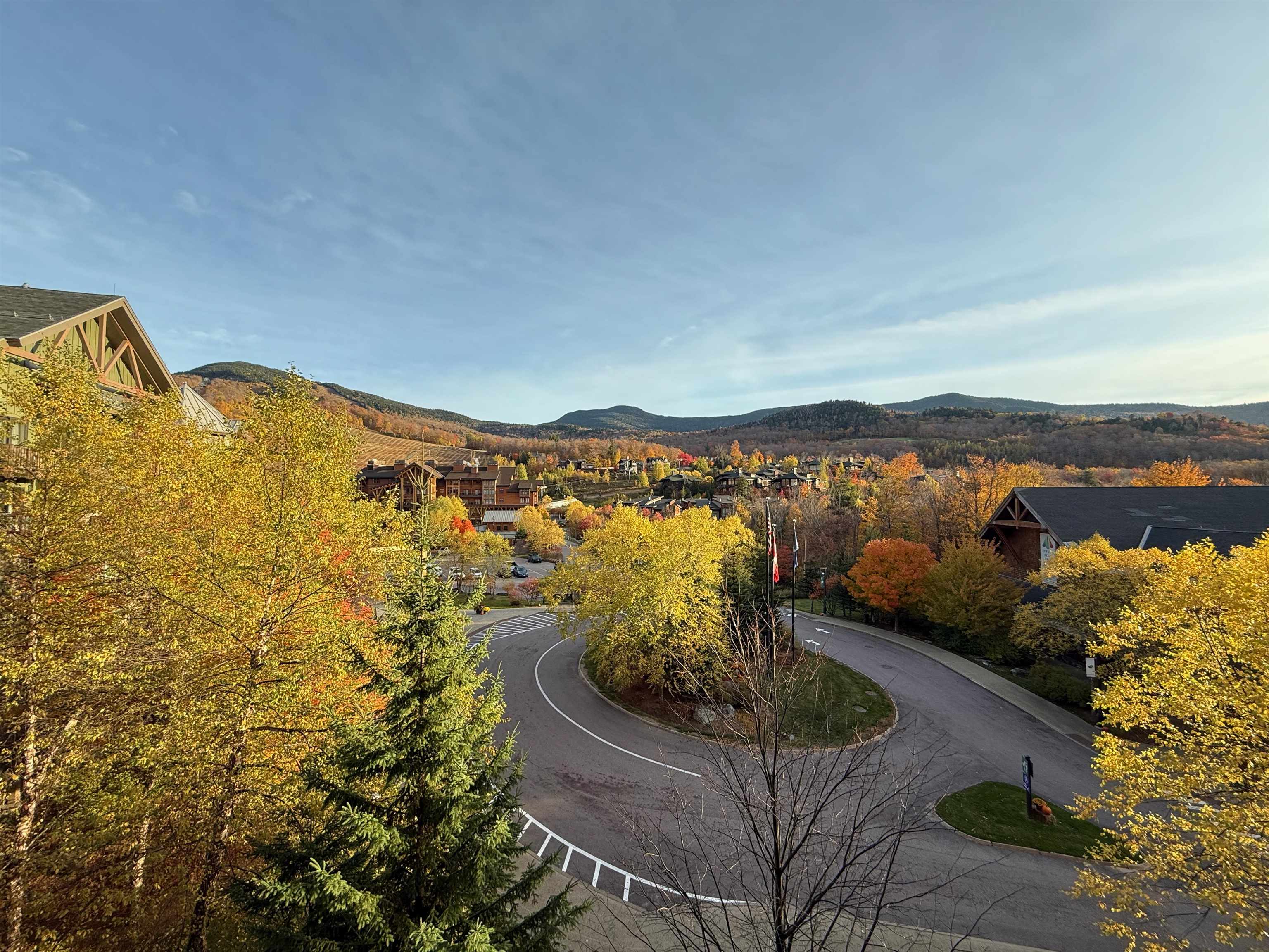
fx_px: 513
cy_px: 476
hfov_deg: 102.1
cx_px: 634
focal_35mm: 14
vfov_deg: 85.7
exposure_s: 1/338
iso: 64
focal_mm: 2.22
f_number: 2.2
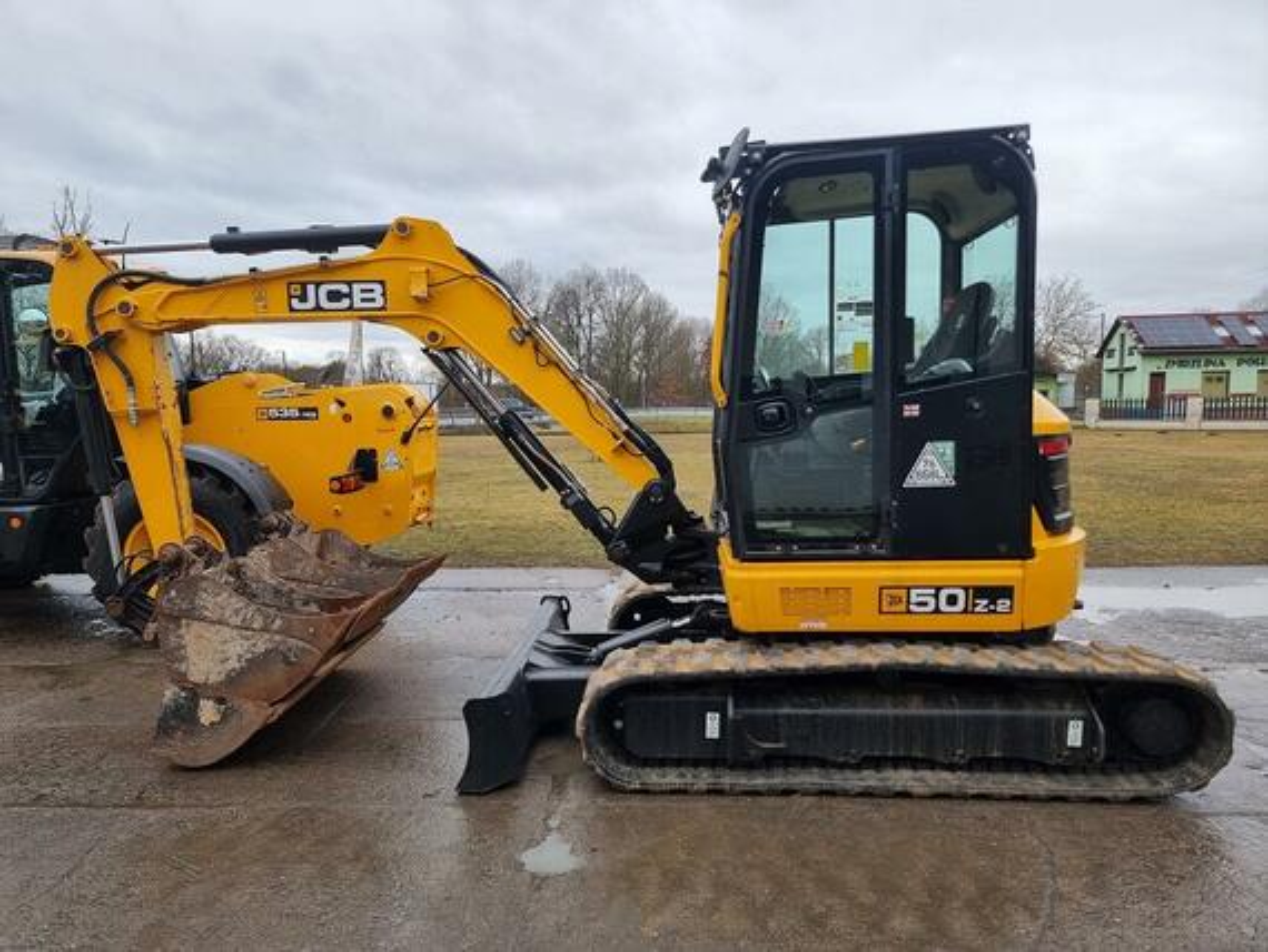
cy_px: 476
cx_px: 634
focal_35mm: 24
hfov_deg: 71.6
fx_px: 880
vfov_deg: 56.9
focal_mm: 6.7
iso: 50
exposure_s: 1/100
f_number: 1.8
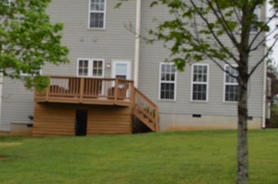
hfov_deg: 23.7
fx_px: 655
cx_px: 68
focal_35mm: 85
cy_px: 109
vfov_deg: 16.0
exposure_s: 1/160
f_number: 6.3
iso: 100
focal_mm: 24
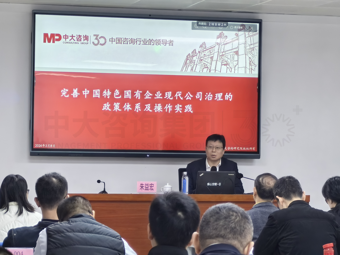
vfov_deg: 11.3
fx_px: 1287
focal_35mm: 131
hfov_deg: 15.1
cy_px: 128
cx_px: 170
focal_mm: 14.6
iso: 800
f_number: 3
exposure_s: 1/100
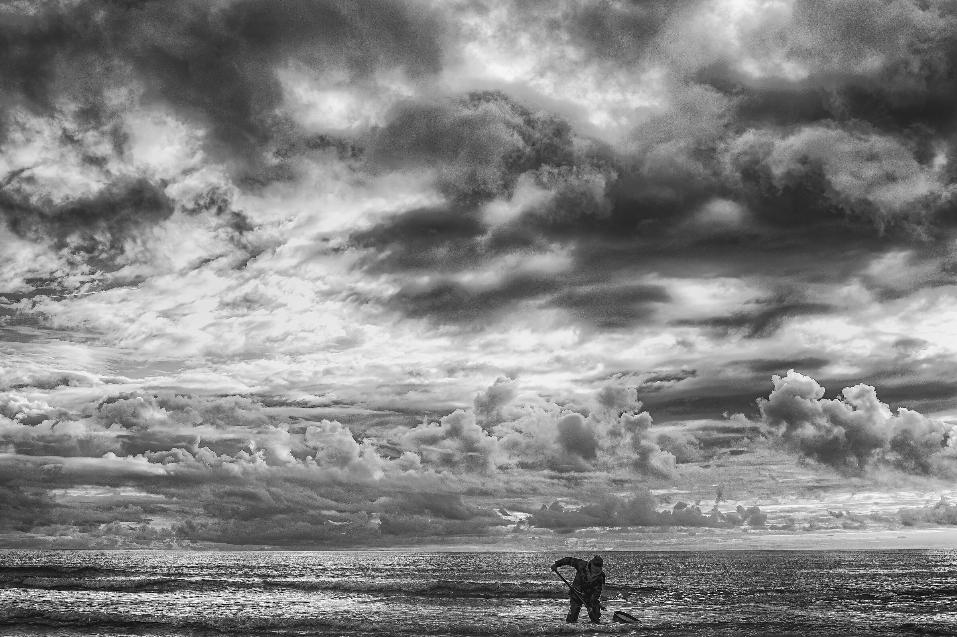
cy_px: 318
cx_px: 478
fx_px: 1328
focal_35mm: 50
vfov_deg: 27.0
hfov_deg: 39.6
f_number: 9
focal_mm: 50
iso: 100
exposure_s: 1/250
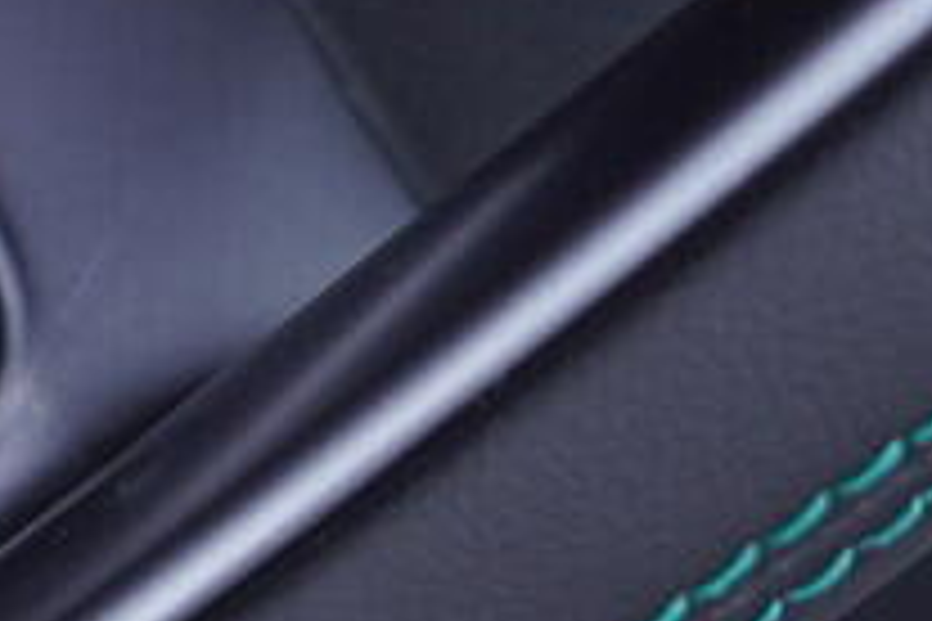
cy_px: 430
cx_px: -1193
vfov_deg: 7.7
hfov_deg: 10.2
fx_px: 4608
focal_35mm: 178
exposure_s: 1/50
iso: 125
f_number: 3.2
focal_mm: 24
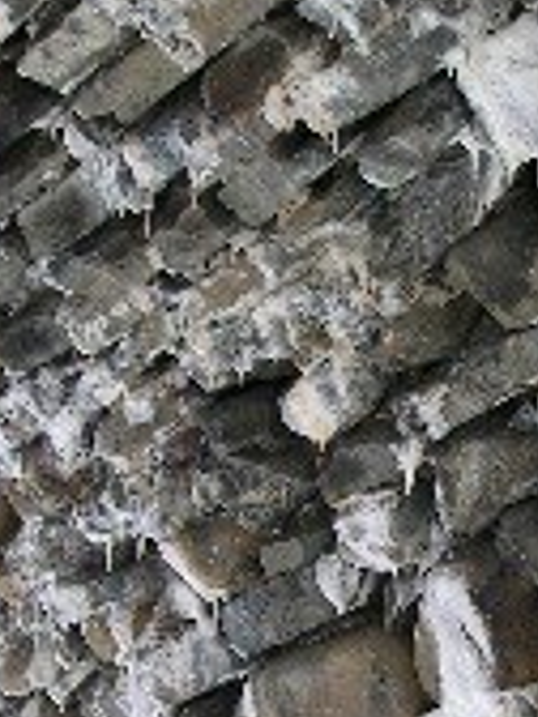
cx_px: 397
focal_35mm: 122
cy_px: 514
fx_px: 2528
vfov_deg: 16.1
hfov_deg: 12.1
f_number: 3.5
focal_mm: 8.9
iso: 50
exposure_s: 1/32.3
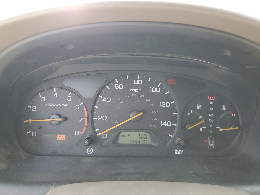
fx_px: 195
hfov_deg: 67.3
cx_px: 130
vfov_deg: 53.1
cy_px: 98
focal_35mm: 26
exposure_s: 1/141
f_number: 1.5
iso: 50
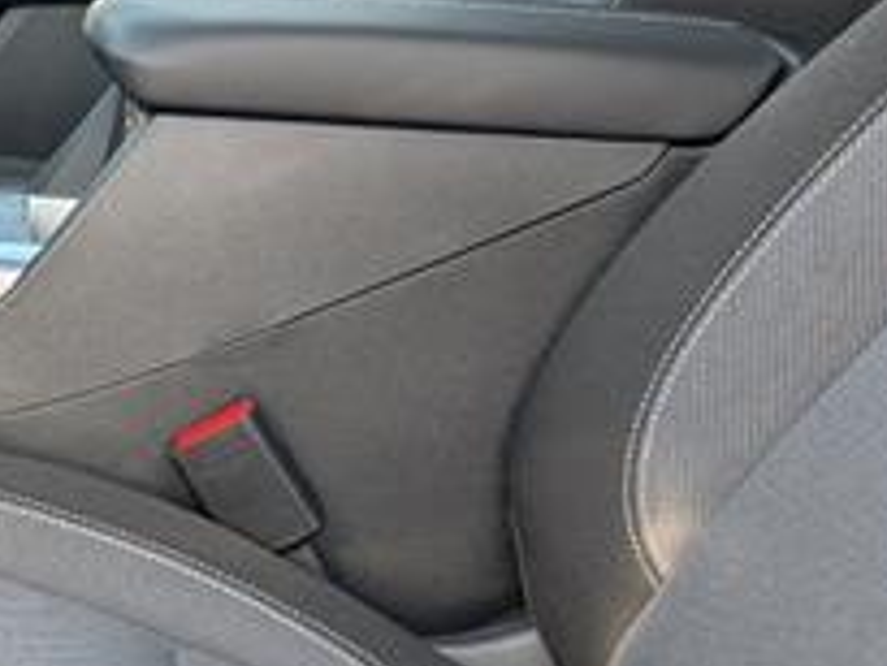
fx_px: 1923
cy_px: 597
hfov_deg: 23.4
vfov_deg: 19.3
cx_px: -225
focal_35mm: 75
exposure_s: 1/244
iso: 108
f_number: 1.68
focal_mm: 6.9
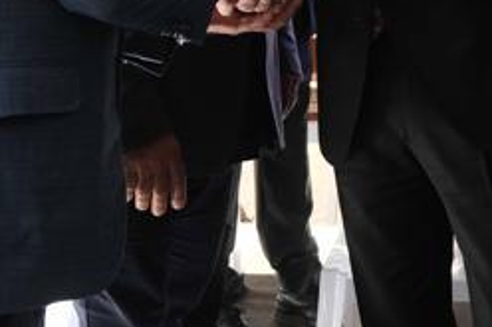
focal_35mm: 90
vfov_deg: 14.3
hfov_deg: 22.3
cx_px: 399
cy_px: -140
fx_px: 1229
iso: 640
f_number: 2.8
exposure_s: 1/320
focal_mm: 19.6
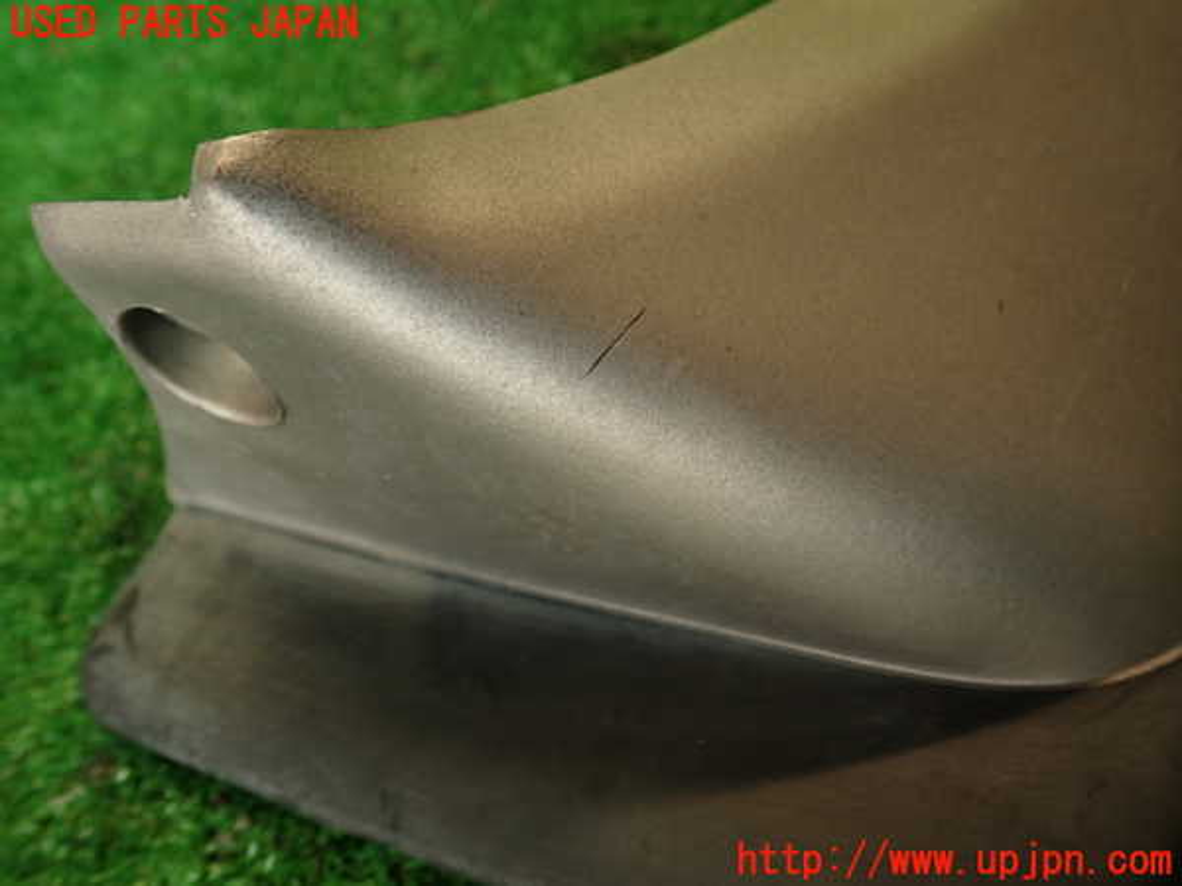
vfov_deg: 44.2
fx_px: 1093
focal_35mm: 32
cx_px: 591
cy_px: 443
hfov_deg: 56.8
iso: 200
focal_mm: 5.79
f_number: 2.4
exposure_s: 1/50
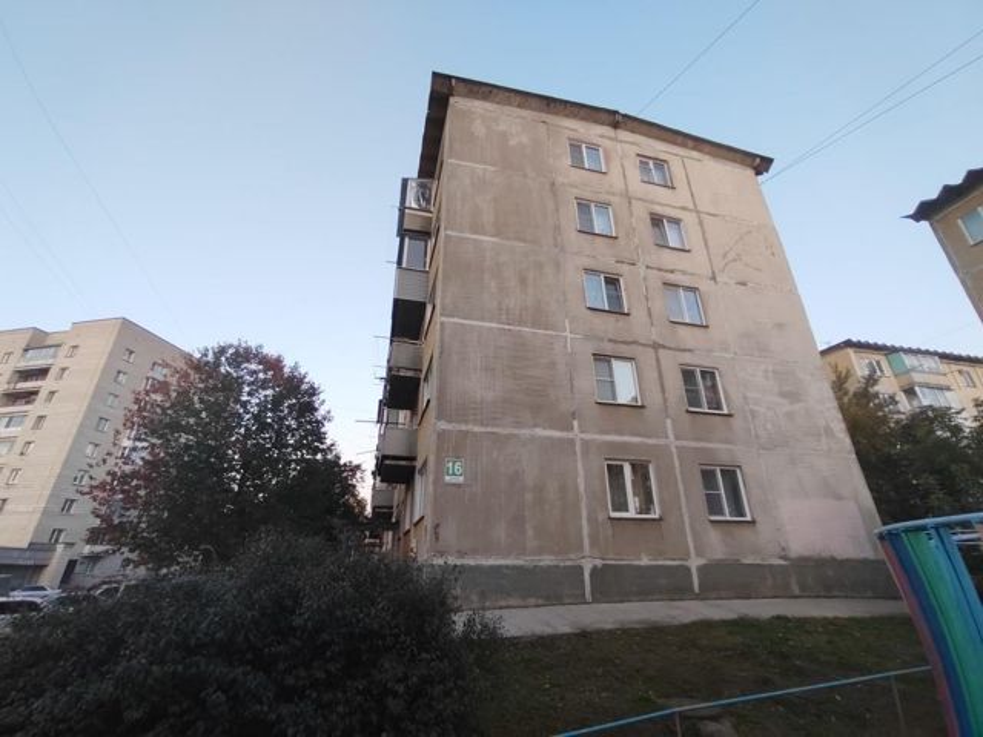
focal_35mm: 16
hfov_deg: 94.5
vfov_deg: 78.1
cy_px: 368
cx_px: 492
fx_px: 454
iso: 240
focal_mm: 1.68
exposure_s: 1/50
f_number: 2.2
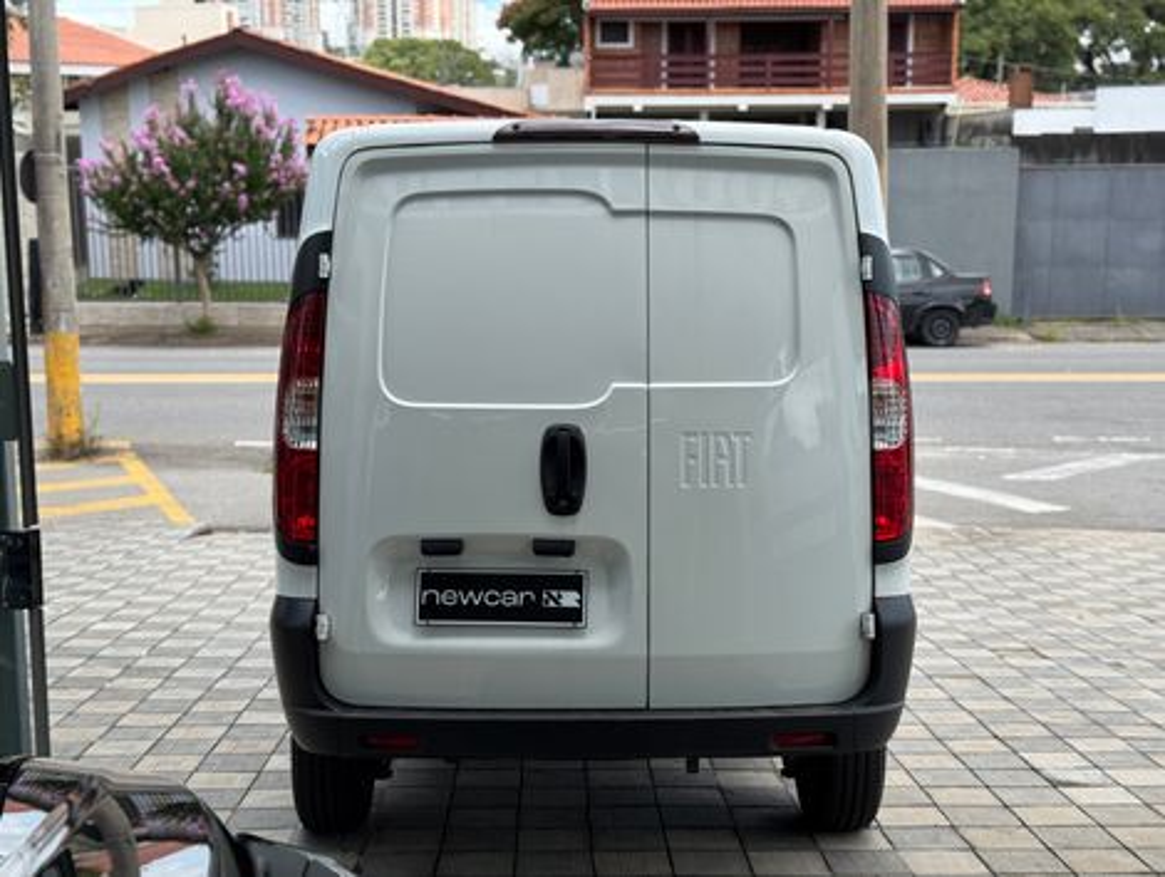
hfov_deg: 39.6
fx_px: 1618
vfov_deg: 30.3
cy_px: 438
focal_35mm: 48
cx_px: 582
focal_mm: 6.76
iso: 64
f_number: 1.78
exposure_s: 1/1637
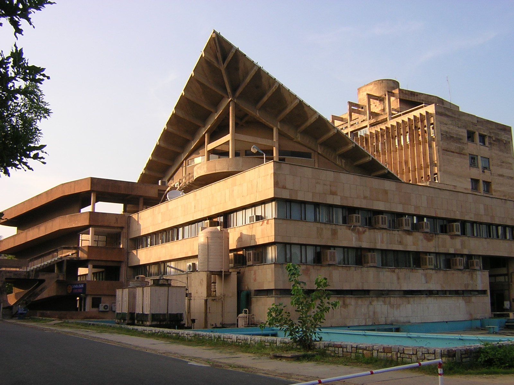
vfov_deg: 39.7
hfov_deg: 51.4
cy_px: 192
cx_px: 257
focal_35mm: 36
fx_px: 535
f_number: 5.2
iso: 122
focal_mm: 4.7
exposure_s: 1/169
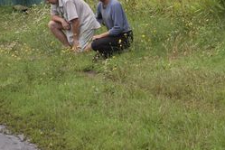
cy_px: -50
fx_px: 1131
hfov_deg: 11.3
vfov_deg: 7.5
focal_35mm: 181
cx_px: 163
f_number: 5
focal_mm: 40
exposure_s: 1/320
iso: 200
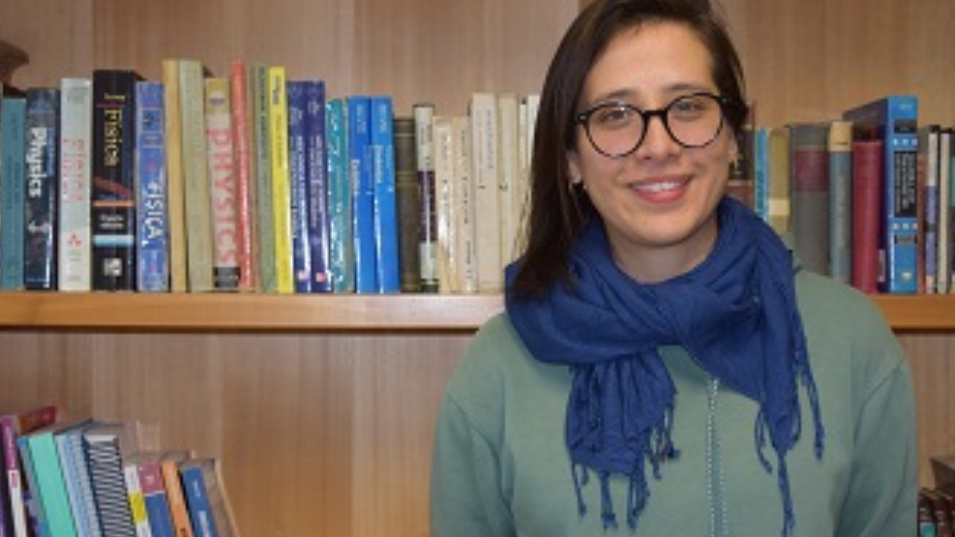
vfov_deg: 18.5
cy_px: 292
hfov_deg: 32.3
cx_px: 507
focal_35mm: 65
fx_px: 1646
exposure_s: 1/80
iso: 800
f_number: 4.5
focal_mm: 32
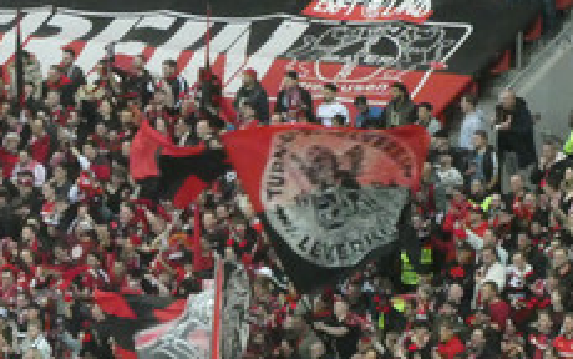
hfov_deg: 5.3
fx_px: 6218
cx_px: 97
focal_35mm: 398
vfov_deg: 3.3
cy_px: 289
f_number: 5.3
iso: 1250
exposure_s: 1/80
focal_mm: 24.2
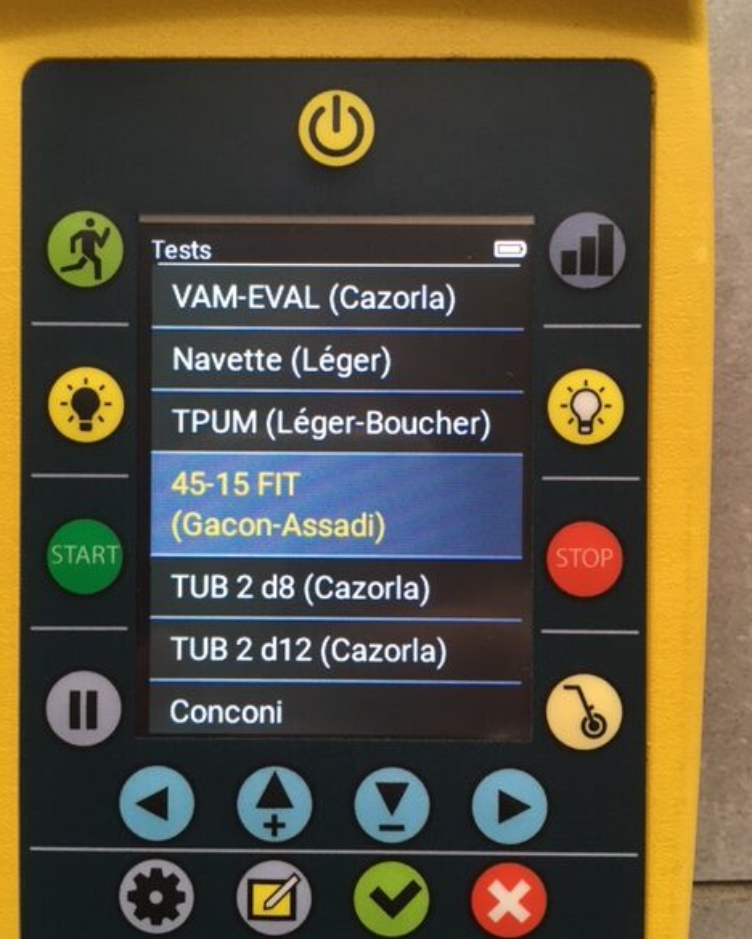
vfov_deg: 57.1
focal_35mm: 31
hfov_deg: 47.2
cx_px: 376
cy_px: 470
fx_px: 862
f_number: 2.2
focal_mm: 4.15
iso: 40
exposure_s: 1/33
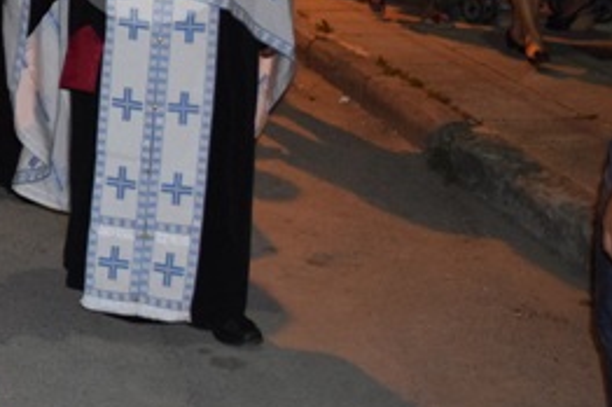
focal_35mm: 110
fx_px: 1868
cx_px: -283
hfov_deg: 17.0
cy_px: -60
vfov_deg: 12.2
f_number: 4
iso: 3200
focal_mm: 24
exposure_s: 1/60
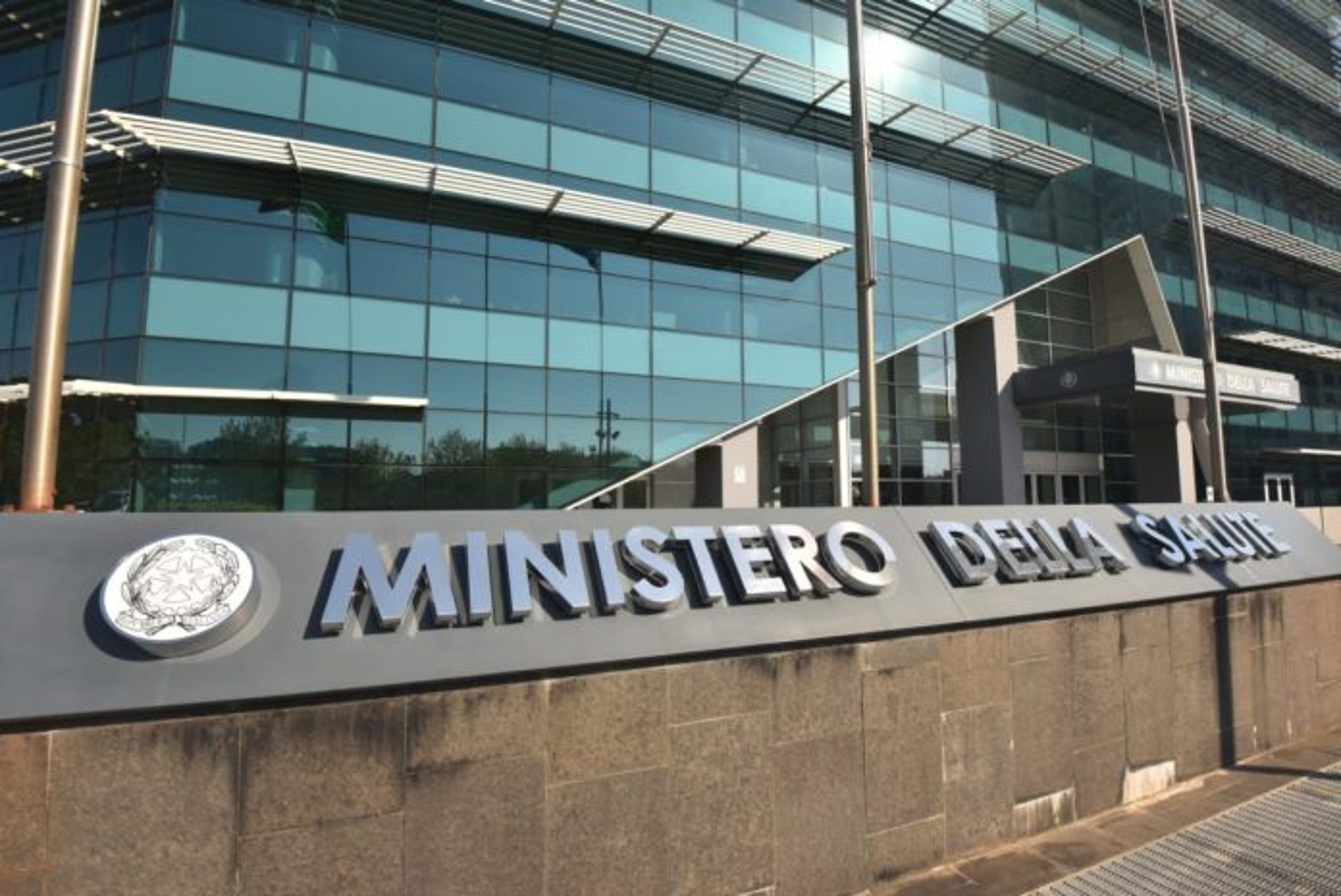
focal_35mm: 16
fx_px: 596
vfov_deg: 73.8
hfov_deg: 96.7
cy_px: 448
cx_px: 670
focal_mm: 16
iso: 400
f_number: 13
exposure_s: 1/500
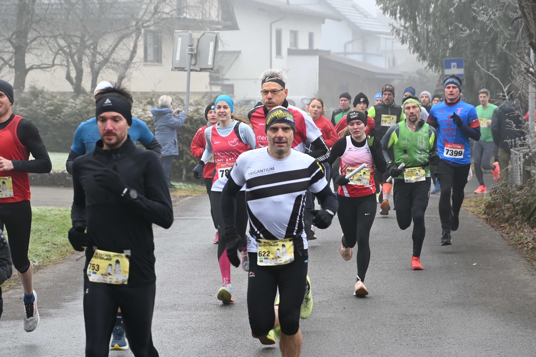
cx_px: 268
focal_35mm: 135
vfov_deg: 10.2
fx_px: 2010
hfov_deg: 15.2
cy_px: 178
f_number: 5.3
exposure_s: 1/250
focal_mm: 90
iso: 400
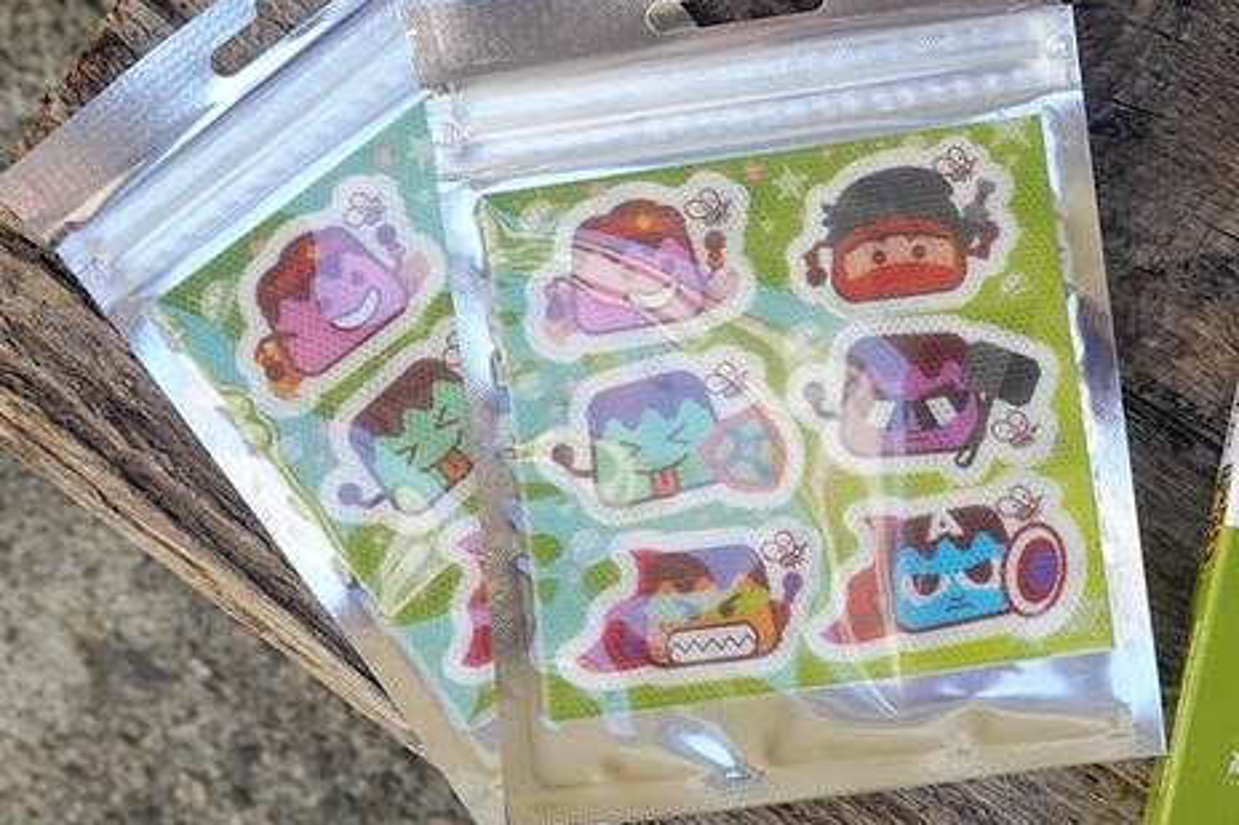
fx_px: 2271
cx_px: 964
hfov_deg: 29.9
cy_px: 344
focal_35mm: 66
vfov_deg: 20.6
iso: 125
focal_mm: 13.29
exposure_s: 1/160
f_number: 3.5
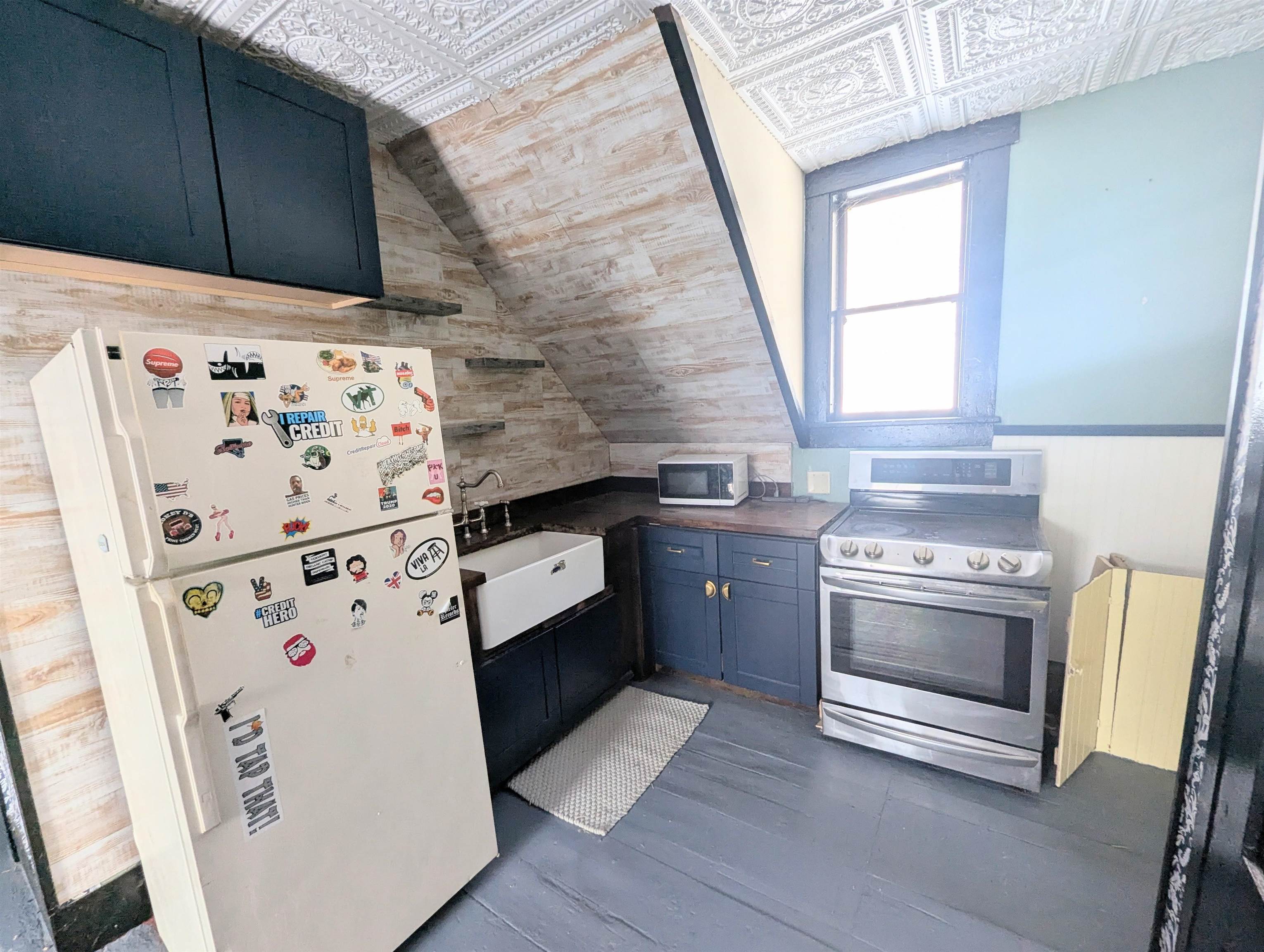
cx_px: 632
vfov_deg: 90.1
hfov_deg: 106.1
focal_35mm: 13
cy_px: 476
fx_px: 475
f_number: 2.2
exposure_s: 1/89.2
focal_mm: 1.95
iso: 87
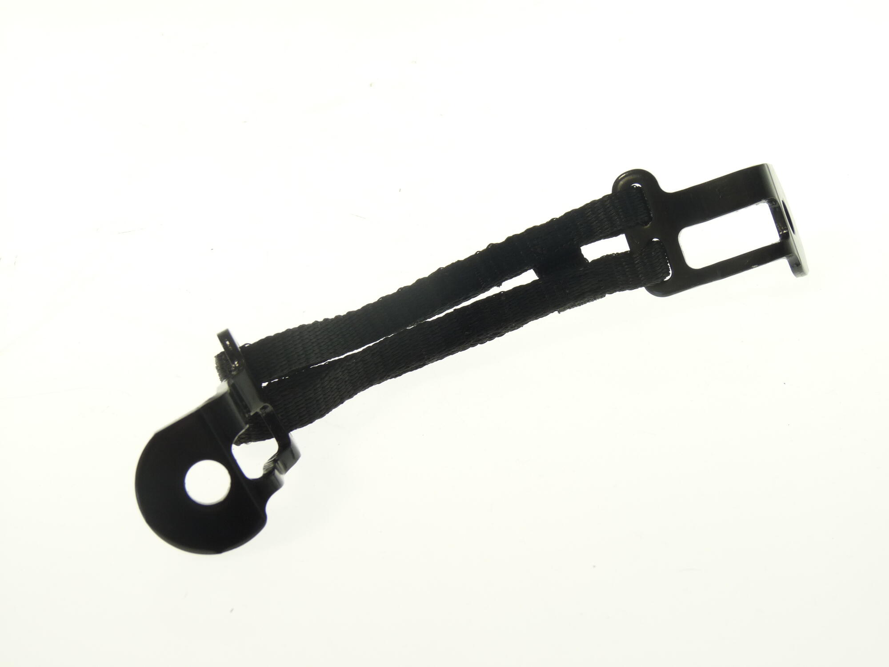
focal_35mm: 81
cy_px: 334
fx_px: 2080
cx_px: 444
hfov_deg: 24.1
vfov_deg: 18.2
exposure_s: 1/10
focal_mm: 14.4
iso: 100
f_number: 4.5
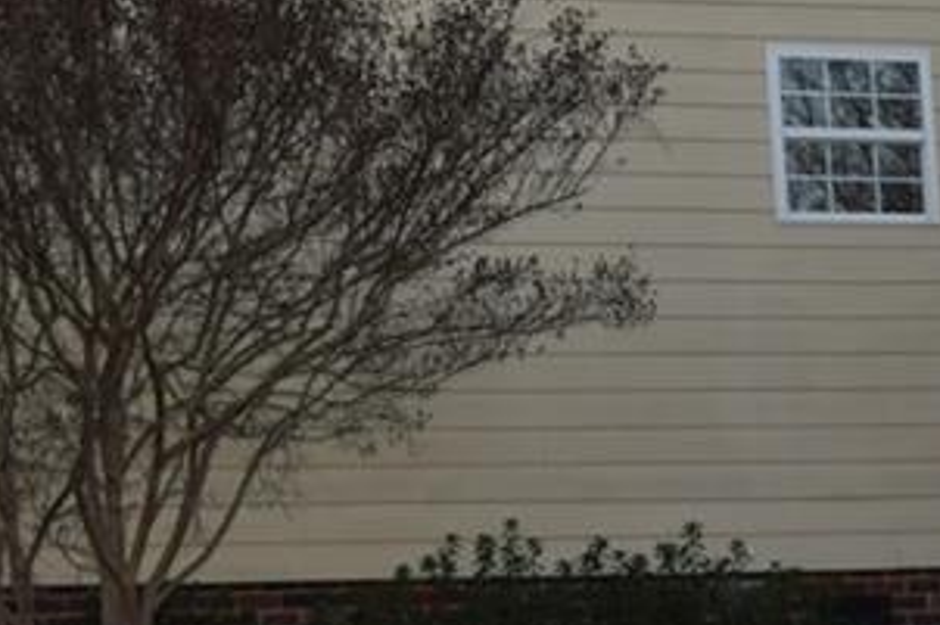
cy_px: -109
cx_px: 333
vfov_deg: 11.0
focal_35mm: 122
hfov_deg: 16.8
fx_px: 3184
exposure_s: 1/200
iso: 100
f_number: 4
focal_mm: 24
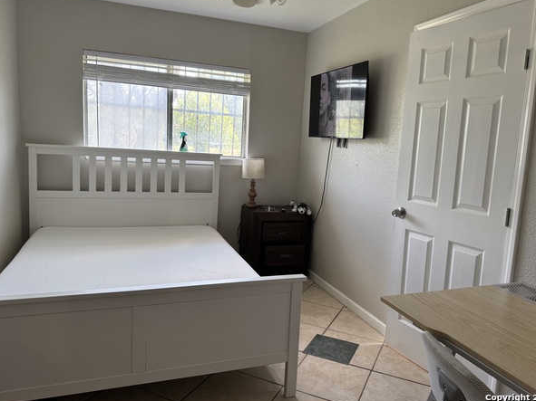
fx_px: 403
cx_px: 268
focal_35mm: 26
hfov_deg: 67.3
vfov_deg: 53.0
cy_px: 196
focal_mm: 6.76
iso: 125
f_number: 1.78
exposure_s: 1/120
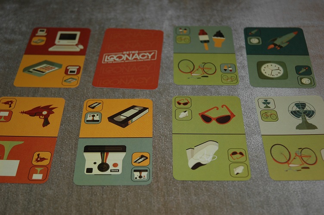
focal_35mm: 66
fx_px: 593
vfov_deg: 20.6
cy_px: 108
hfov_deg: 30.5
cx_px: 162
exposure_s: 1/60
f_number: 4.5
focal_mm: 44
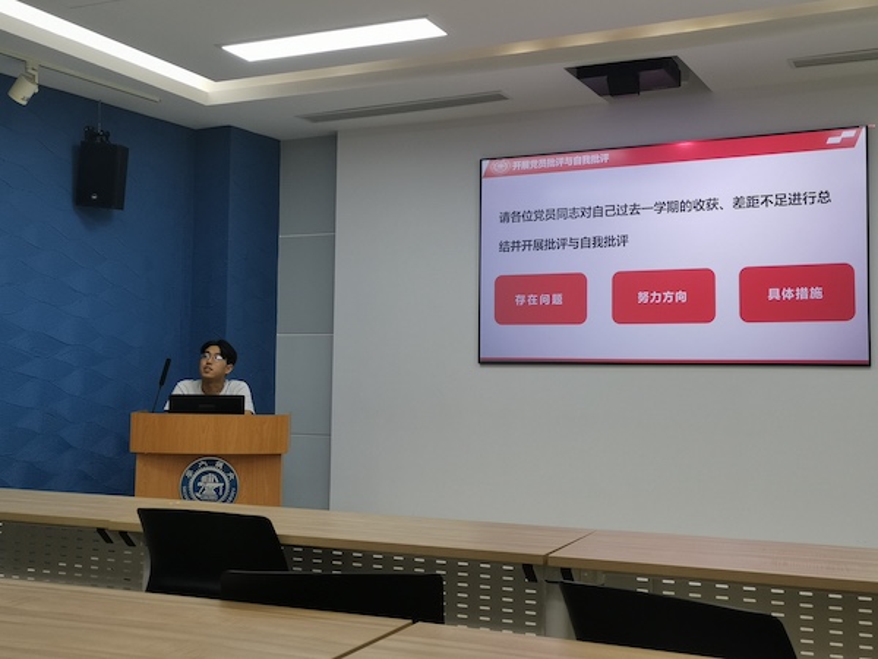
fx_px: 1040
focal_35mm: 41
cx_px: 439
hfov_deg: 45.8
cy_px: 330
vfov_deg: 35.1
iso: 100
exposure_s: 1/100
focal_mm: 4.75
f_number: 1.8
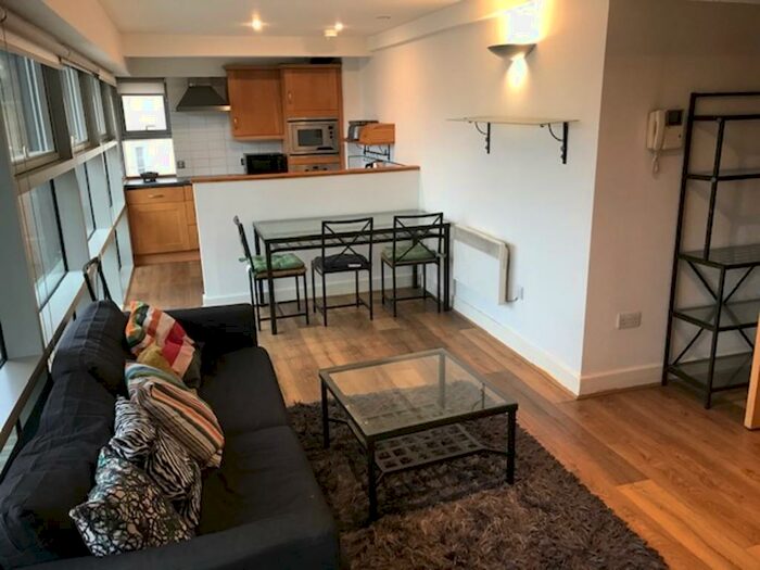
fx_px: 615
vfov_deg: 49.7
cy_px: 285
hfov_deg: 63.4
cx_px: 380
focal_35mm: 28
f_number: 1.8
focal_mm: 3.99
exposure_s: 1/17
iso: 40
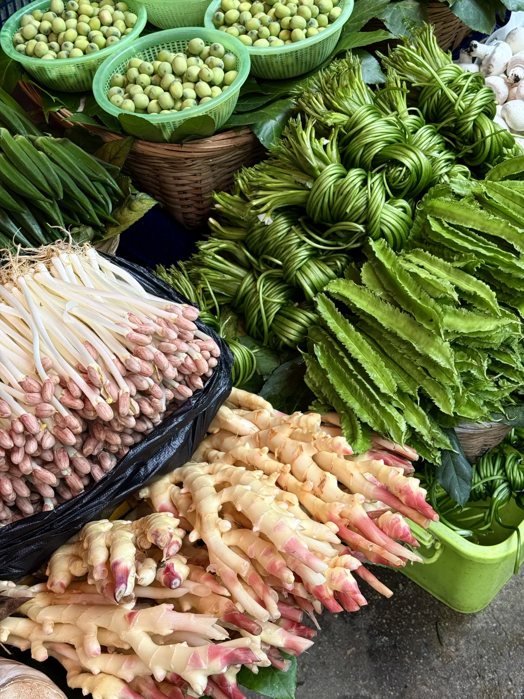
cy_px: 350
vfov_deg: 39.7
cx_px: 262
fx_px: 969
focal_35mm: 48
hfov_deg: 30.3
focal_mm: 6.76
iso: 64
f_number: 1.78
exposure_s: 1/239
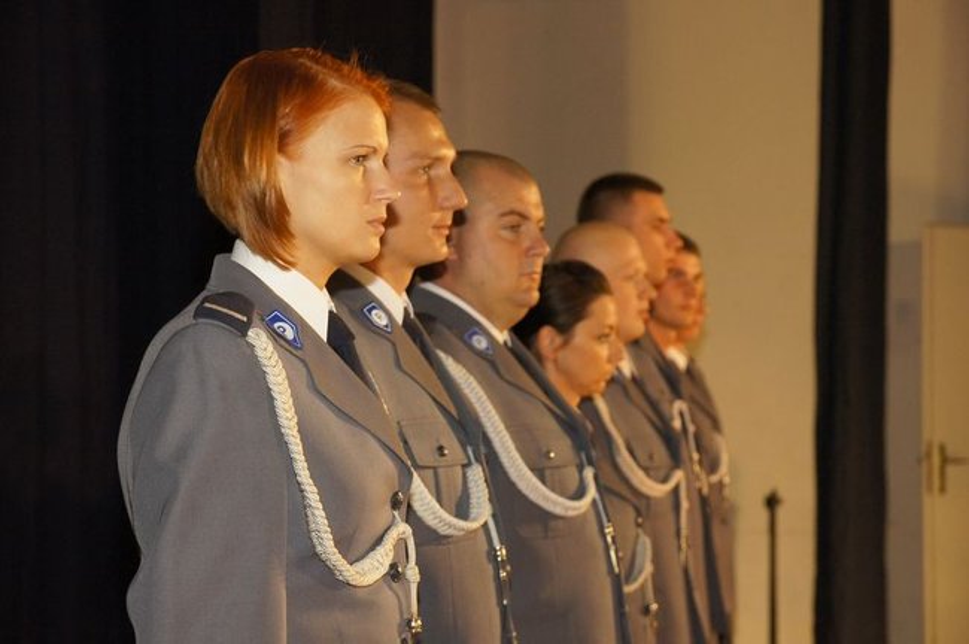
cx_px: 484
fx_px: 2823
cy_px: 322
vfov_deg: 13.0
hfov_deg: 19.5
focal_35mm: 105
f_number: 5.6
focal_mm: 70
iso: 1600
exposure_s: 1/125
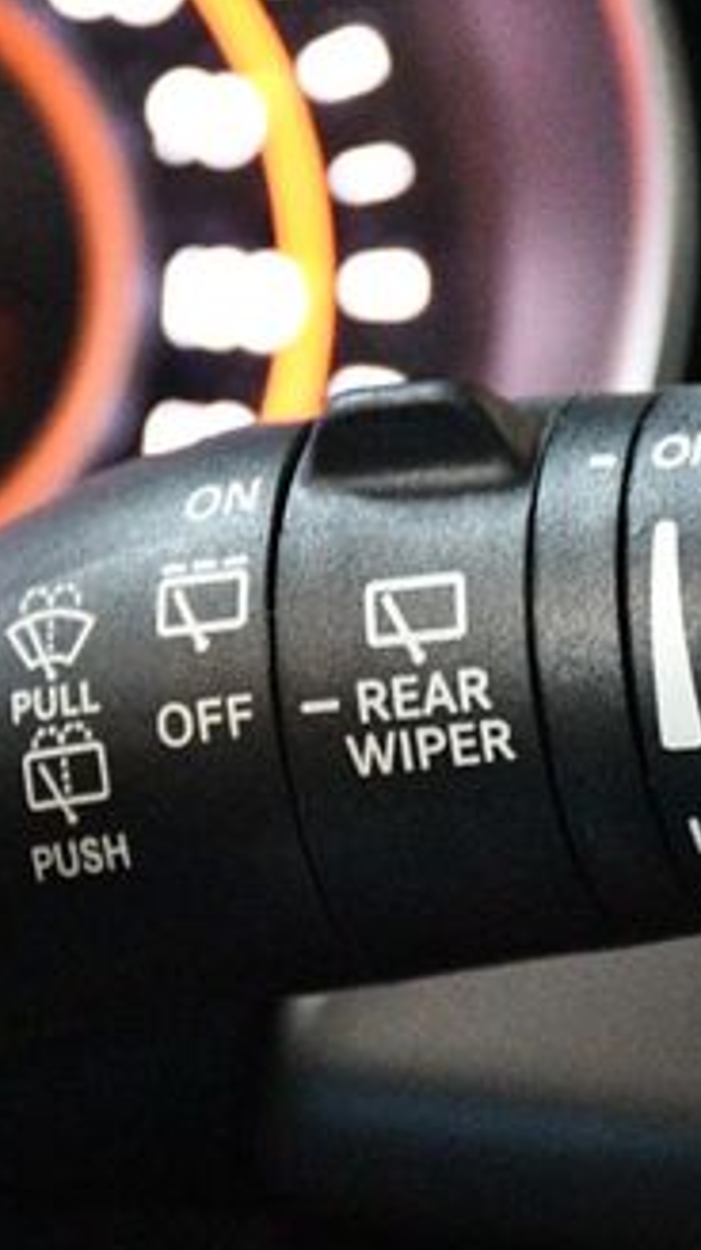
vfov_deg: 7.8
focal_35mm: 276
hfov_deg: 4.4
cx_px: 389
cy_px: 629
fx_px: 9139
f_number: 5.3
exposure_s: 1/30
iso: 12800
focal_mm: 90
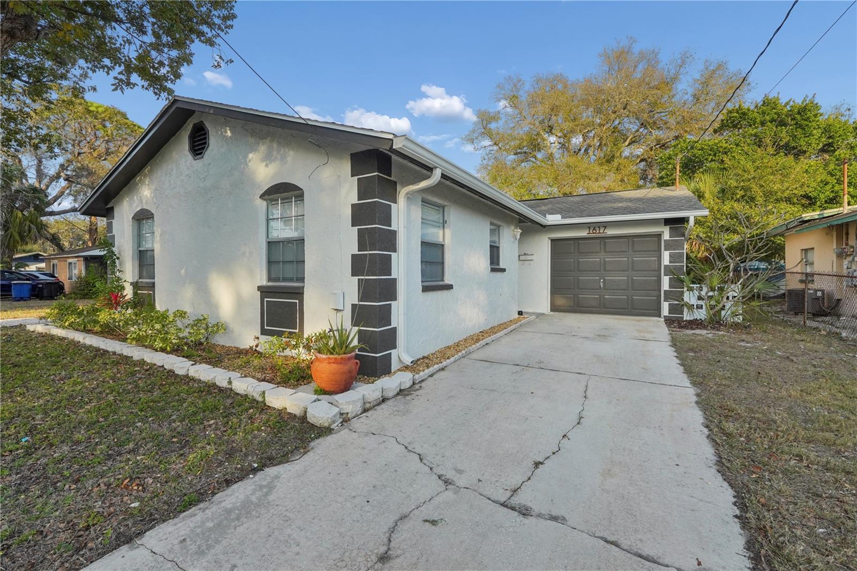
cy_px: 286
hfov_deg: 100.4
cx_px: 428
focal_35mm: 15
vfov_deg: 77.3
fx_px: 357
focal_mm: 10
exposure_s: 1/400
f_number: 8
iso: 400
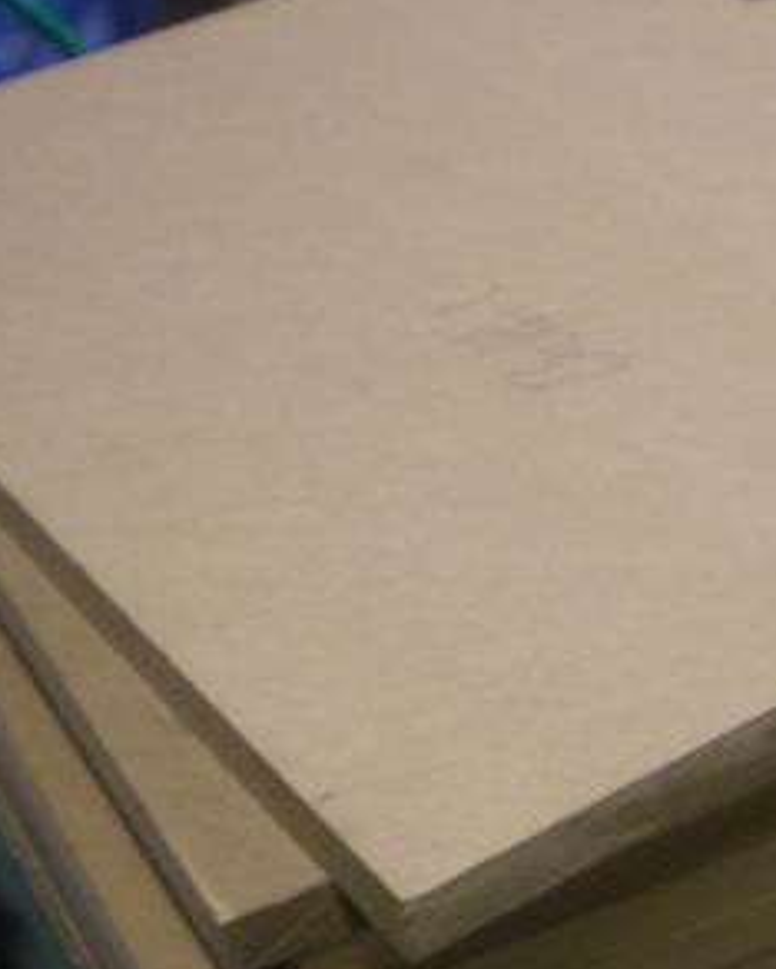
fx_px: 2696
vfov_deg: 20.3
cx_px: 723
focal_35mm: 94
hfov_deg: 16.1
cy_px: 624
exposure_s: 1/31
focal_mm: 7.4
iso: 200
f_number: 3.5
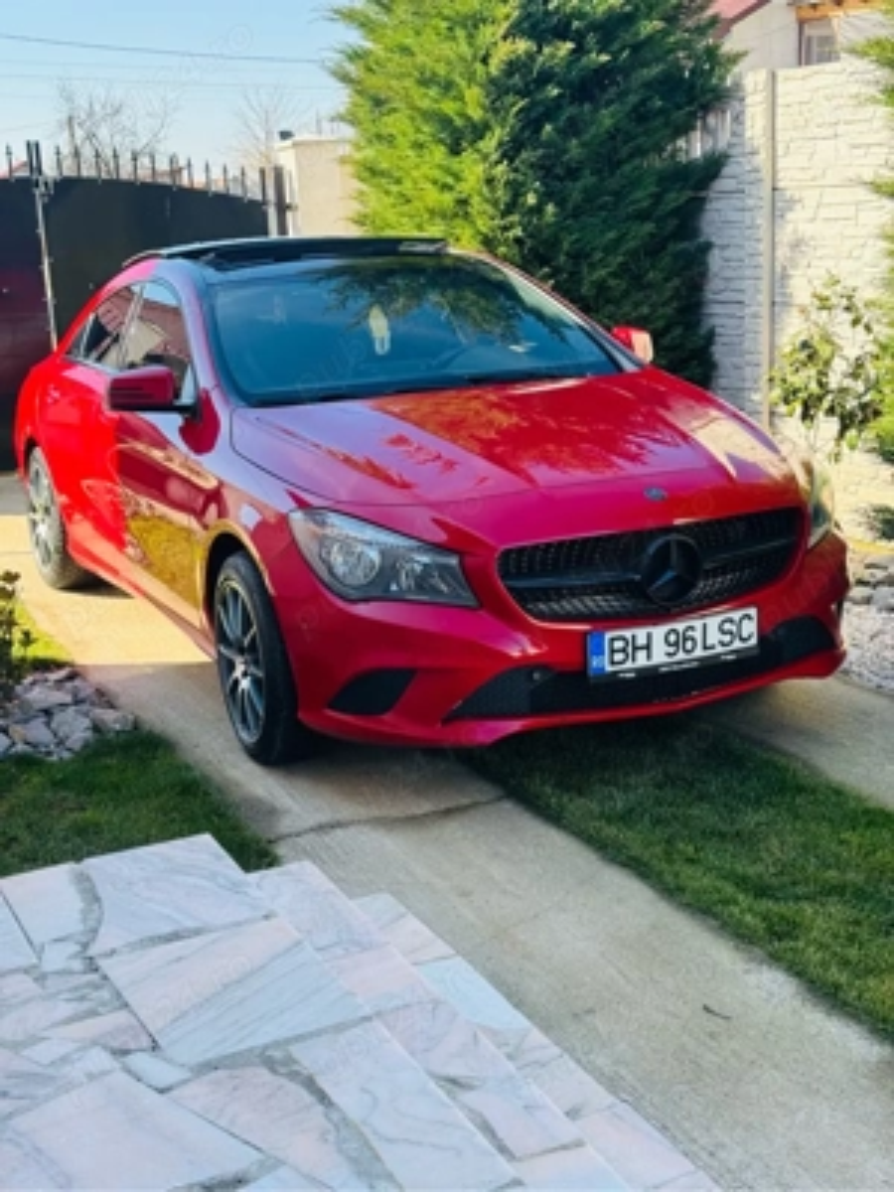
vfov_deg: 39.7
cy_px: 596
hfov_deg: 30.3
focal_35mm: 48
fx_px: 1653
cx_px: 447
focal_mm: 6.76
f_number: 1.78
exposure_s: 1/563
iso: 64
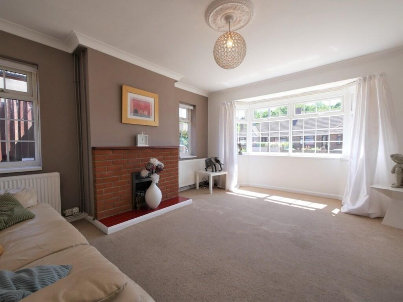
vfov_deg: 85.7
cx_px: 202
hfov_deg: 102.0
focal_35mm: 14
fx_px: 163
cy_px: 151
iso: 200
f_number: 4.5
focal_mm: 7
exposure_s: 1/160
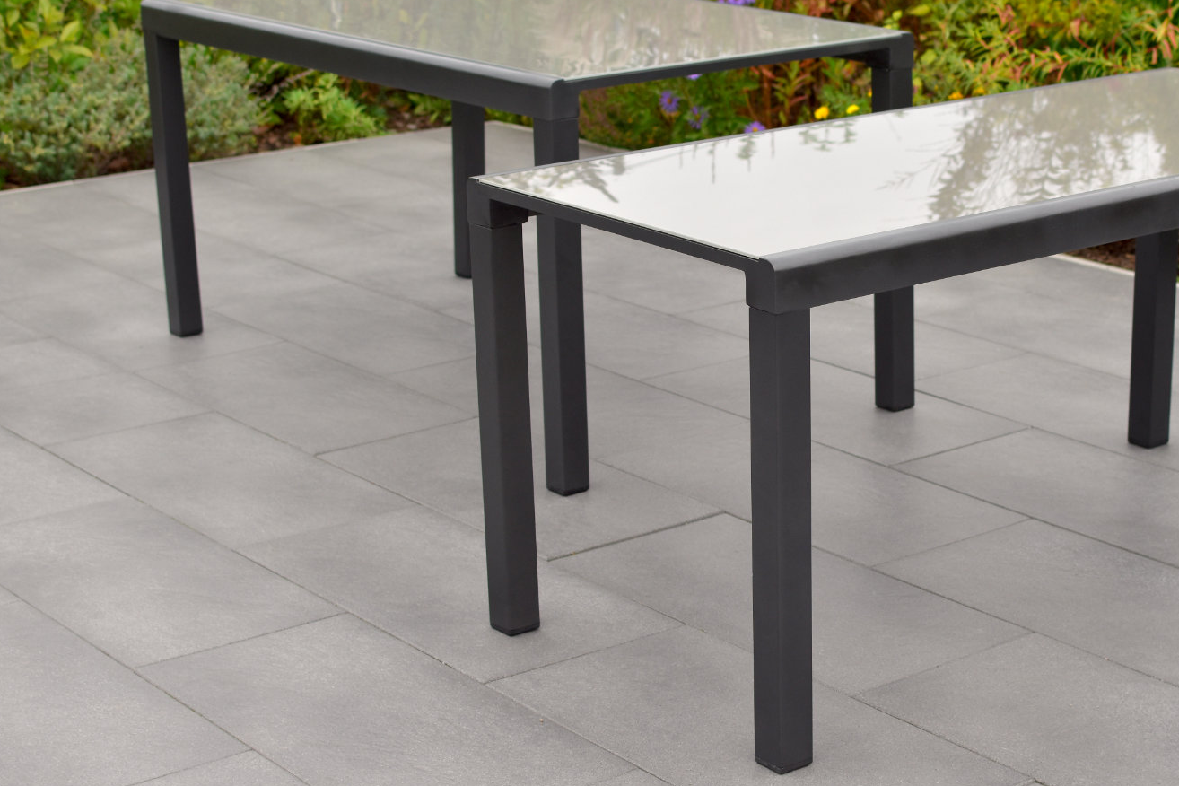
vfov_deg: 17.8
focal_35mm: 77
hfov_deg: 26.3
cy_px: 389
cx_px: 769
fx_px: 2513
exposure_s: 1/1000
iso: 125
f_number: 2.8
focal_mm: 35
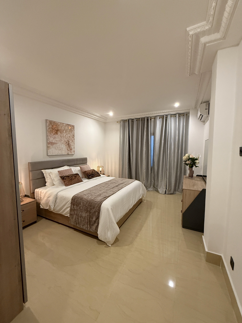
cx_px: 121
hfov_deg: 85.7
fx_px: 130
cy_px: 162
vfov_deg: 102.1
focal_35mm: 14
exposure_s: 1/50
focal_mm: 2.22
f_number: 2.2
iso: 400
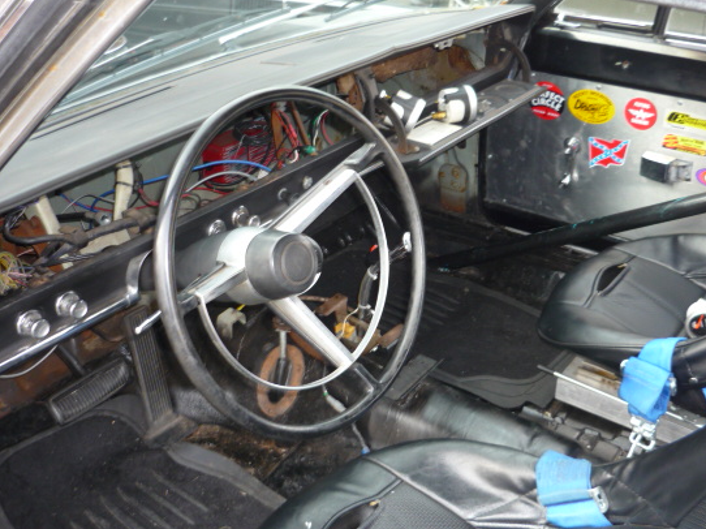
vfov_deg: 36.8
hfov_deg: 47.7
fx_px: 795
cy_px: 255
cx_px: 406
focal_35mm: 39
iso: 125
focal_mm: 5.5
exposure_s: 1/30
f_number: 2.8
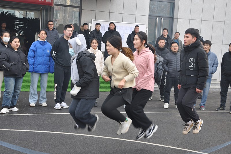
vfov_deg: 20.1
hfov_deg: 29.9
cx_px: 116
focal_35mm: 68
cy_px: 77
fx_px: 433
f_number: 8
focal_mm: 45
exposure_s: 1/60
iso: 200
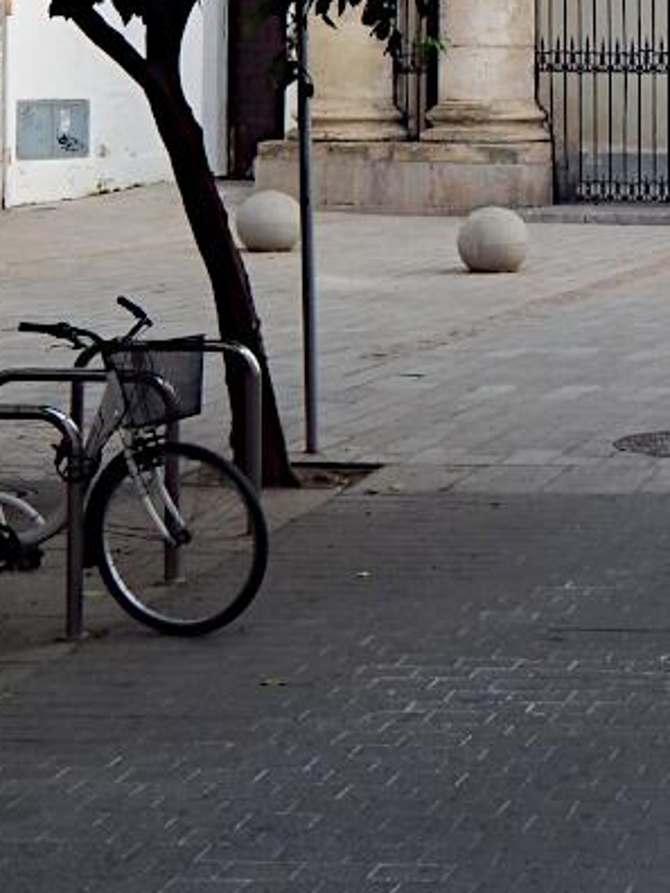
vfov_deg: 18.7
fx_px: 2426
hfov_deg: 14.7
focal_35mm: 94
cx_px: 981
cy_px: -390
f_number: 3.2
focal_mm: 5.6
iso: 125
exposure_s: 1/100
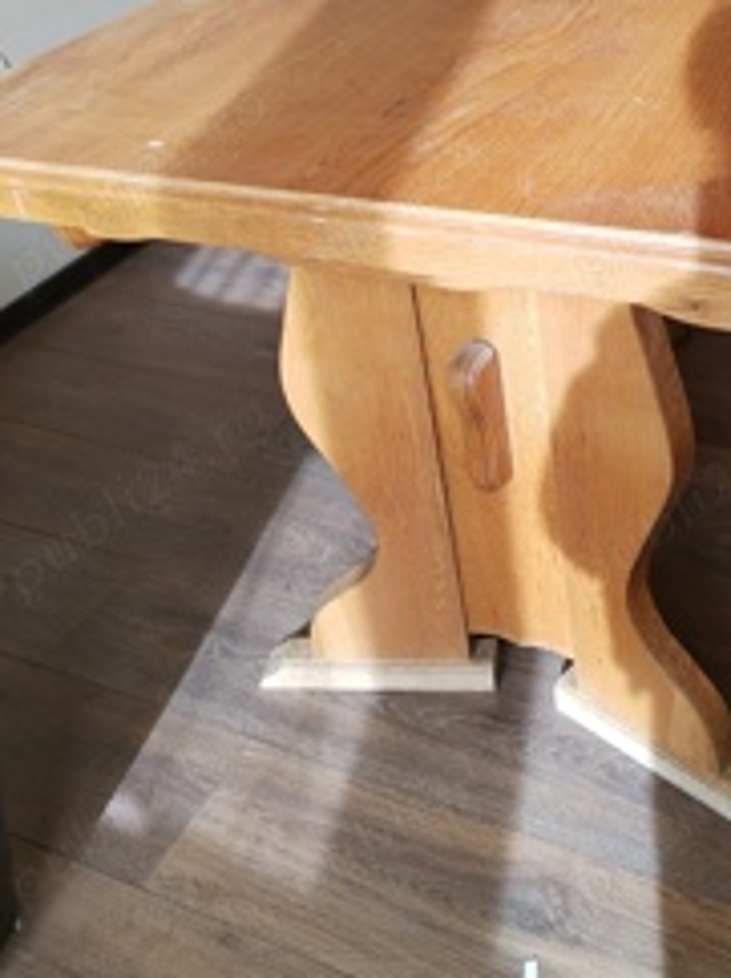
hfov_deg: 32.8
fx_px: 1213
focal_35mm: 43
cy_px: 255
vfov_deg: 42.6
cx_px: 561
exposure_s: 1/50
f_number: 1.8
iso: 196
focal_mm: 4.75
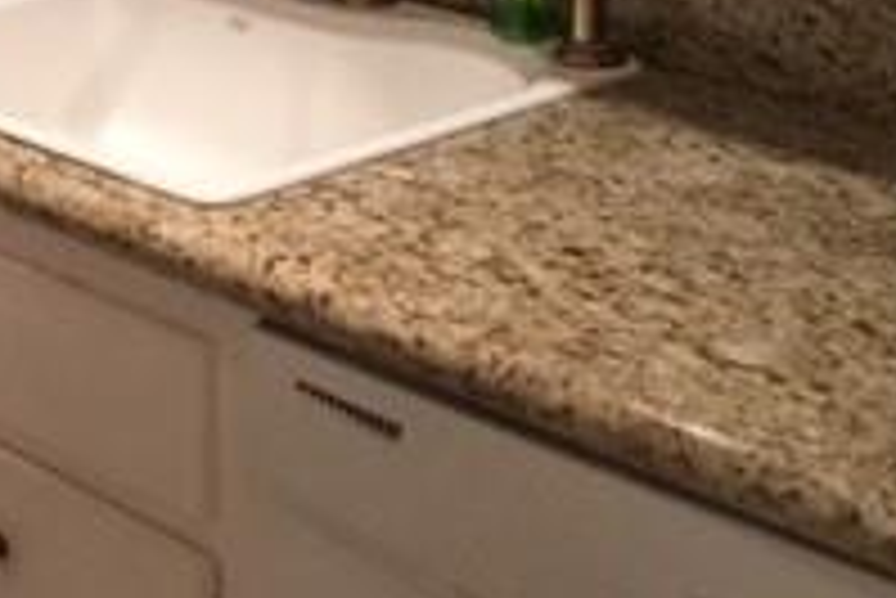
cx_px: -50
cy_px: -180
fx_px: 2416
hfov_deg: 20.2
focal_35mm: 97
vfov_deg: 13.6
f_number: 2.2
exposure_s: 1/15
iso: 100
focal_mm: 4.15
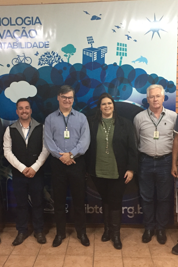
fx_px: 304
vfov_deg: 47.4
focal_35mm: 41
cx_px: 81
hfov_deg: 32.6
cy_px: 135
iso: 200
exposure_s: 1/30
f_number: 2.2
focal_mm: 4.15
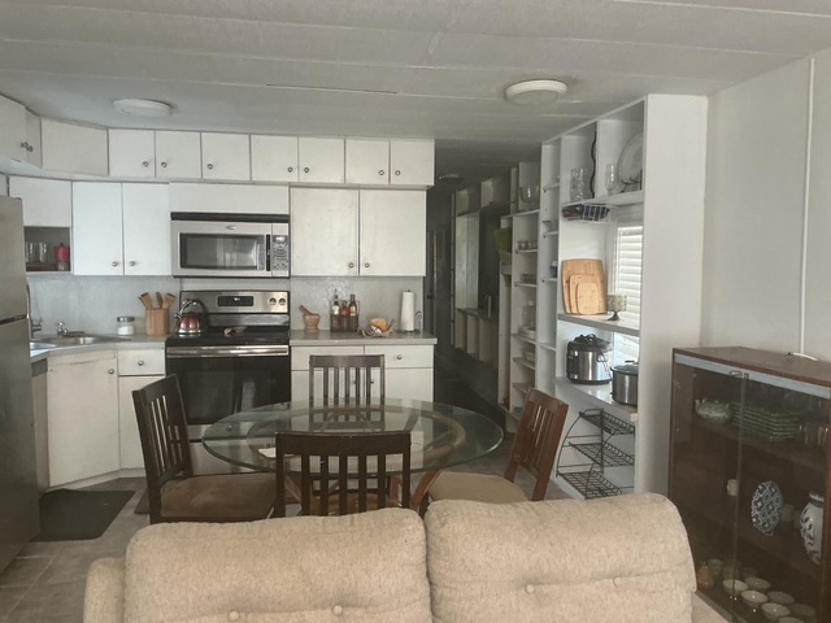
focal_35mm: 29
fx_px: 696
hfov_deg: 61.7
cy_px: 312
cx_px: 416
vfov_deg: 48.2
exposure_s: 1/60
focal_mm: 3
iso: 160
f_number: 1.8
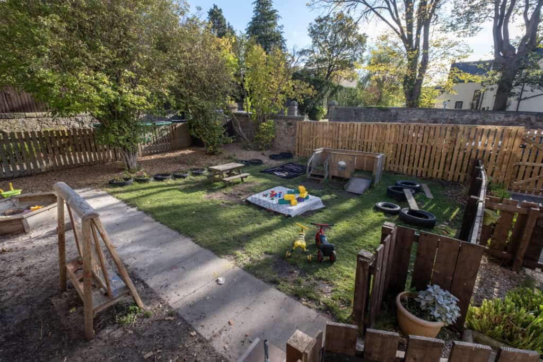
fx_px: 226
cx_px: 272
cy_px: 181
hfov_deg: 100.4
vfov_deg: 77.3
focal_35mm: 15
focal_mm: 10
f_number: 9
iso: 250
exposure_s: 1/125
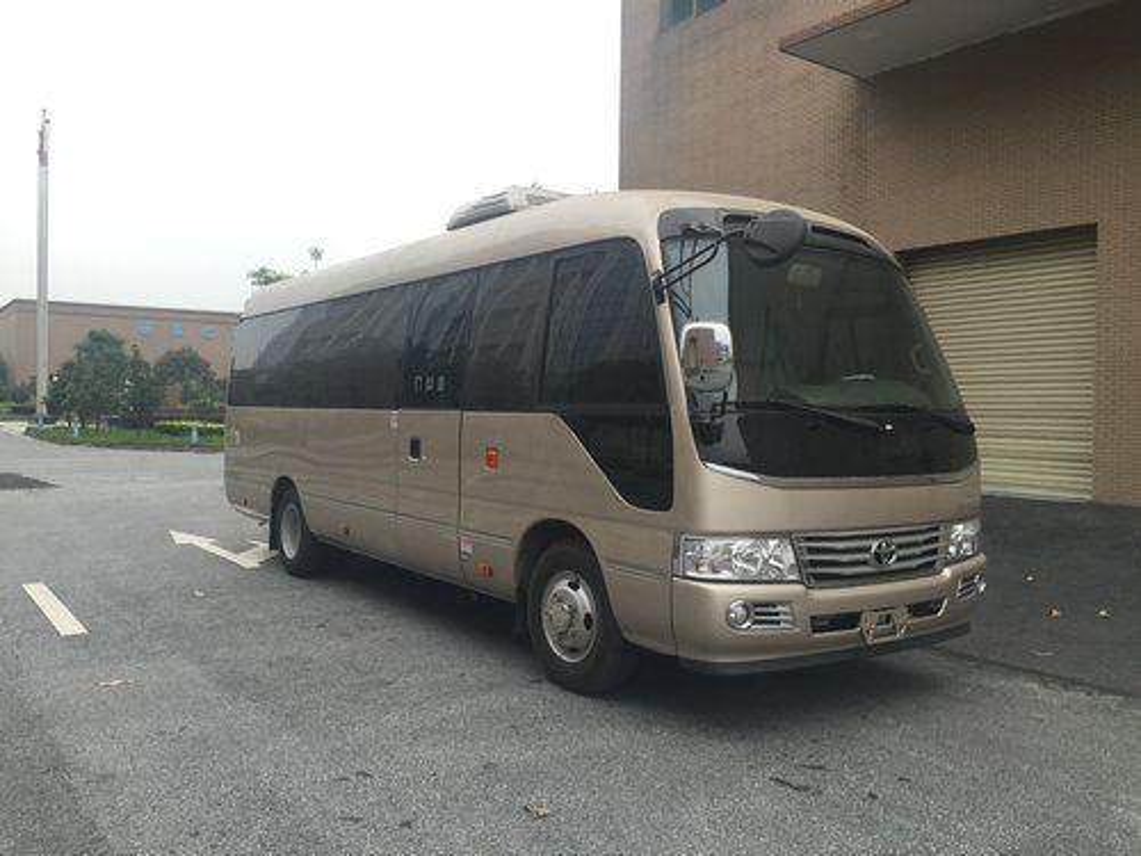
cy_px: 428
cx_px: 570
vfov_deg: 48.2
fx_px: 956
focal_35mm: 29
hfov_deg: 61.7
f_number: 2.2
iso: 32
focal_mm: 4.15
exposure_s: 1/412
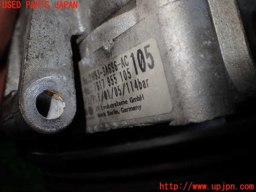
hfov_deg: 60.0
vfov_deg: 46.8
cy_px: 96
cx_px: 128
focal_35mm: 30
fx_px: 222
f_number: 2.3
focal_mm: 5.4
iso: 125
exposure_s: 1/125
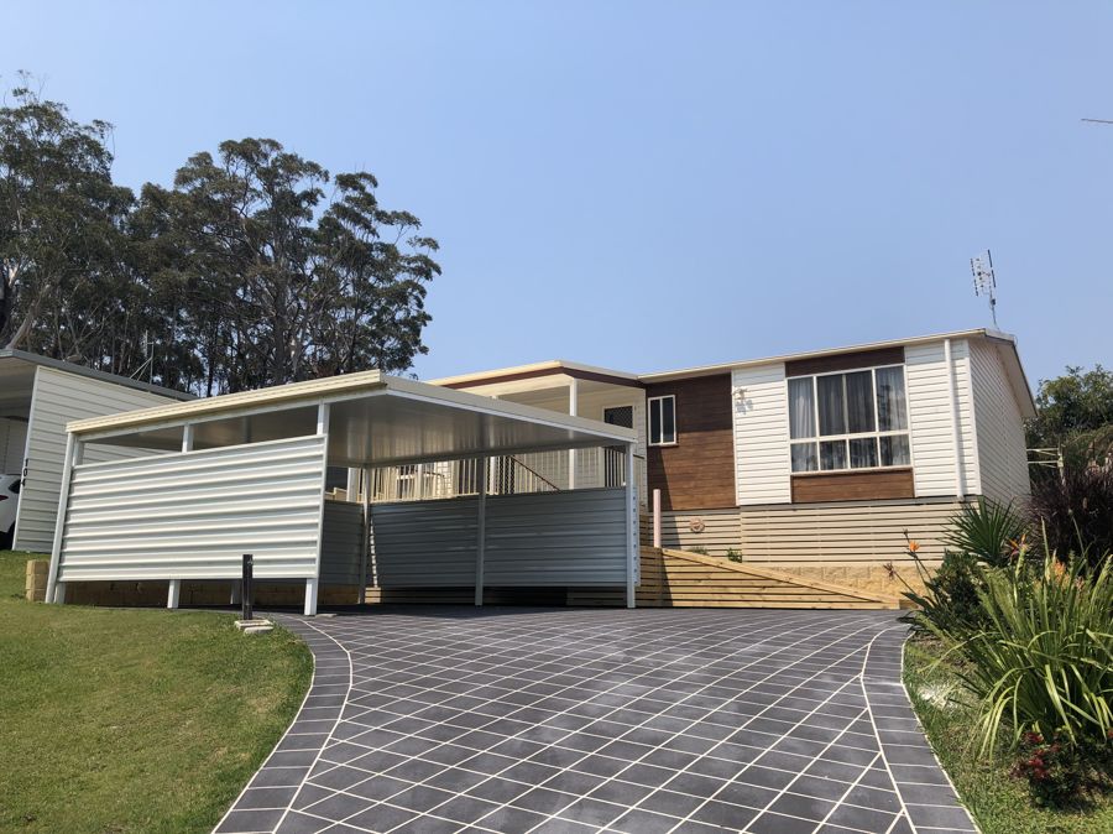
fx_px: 900
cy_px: 417
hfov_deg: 63.5
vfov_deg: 49.7
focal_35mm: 28
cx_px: 556
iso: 20
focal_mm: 4
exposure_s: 1/2825
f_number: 1.8
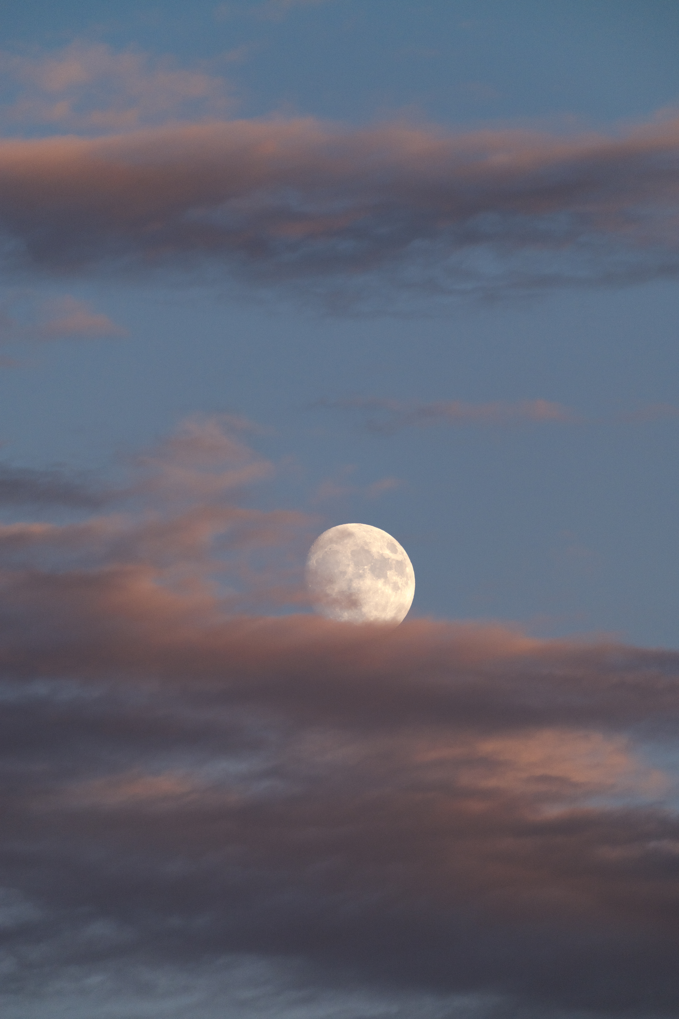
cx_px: 340
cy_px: 510
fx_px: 14145
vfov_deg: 4.1
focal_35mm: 500
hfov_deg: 2.7
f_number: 5.6
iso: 400
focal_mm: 500
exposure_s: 1/1000
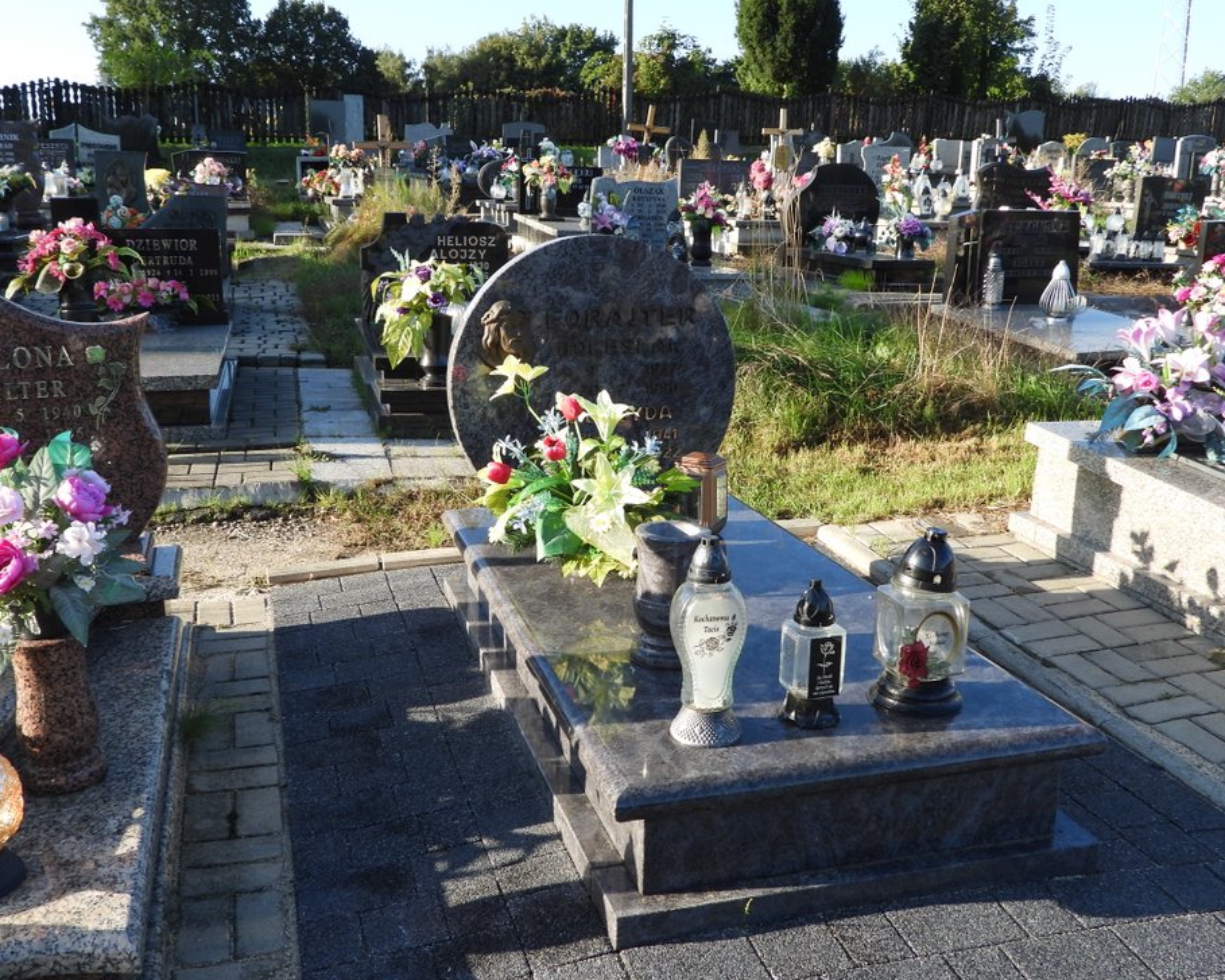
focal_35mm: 33
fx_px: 1196
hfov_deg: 54.2
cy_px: 495
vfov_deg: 44.5
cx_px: 608
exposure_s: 1/400
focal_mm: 5.4
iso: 100
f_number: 3.2
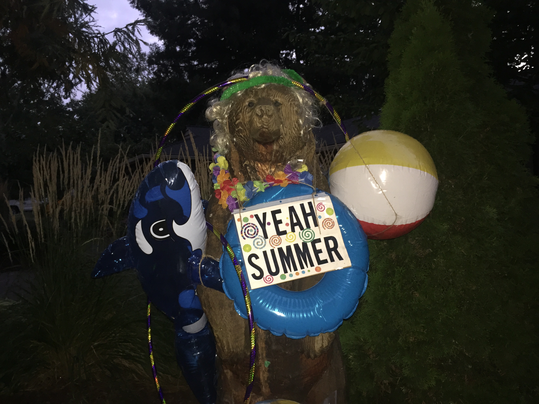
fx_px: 452
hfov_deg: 61.7
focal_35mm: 29
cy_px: 202
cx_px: 270
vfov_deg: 48.2
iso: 200
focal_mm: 4.15
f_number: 2.2
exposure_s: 1/16
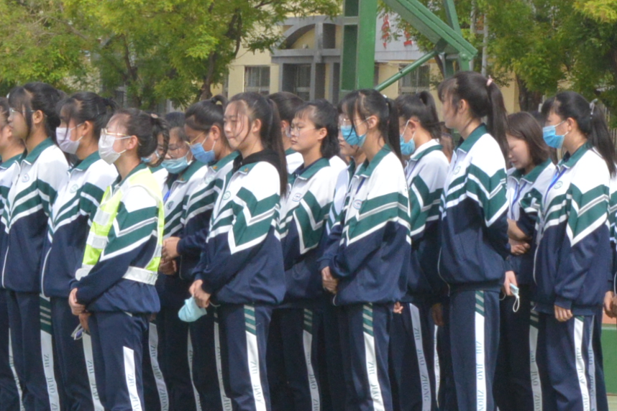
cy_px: -69
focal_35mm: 266
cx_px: 563
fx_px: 4559
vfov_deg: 5.1
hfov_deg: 7.7
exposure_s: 1/1000
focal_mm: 62
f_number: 16
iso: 3200
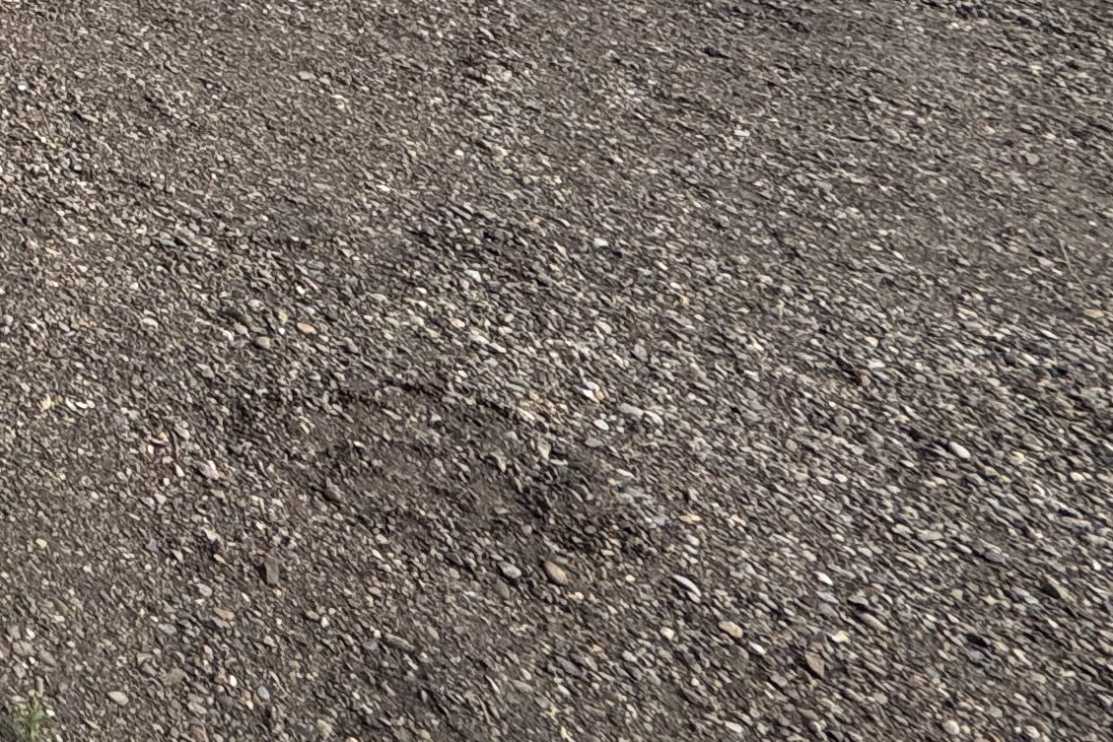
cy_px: -505
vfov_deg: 20.4
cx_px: -742
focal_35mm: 52
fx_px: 1608
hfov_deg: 24.3
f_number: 2.2
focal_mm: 2.22
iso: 40
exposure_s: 1/1034
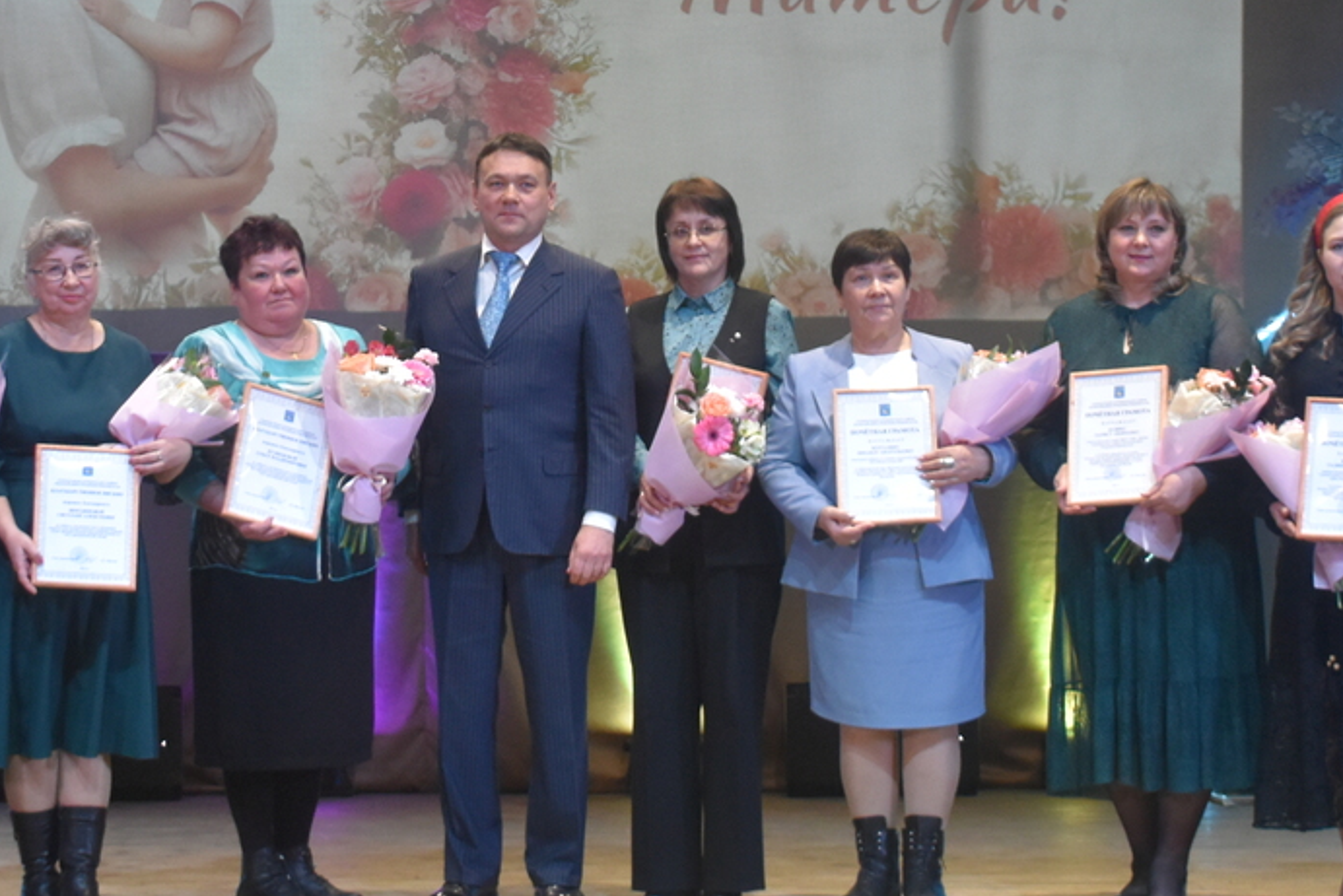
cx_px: 519
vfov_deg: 10.9
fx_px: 4664
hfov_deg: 16.4
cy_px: 32
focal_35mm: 125
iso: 1400
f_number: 4.8
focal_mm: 36
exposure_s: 1/125
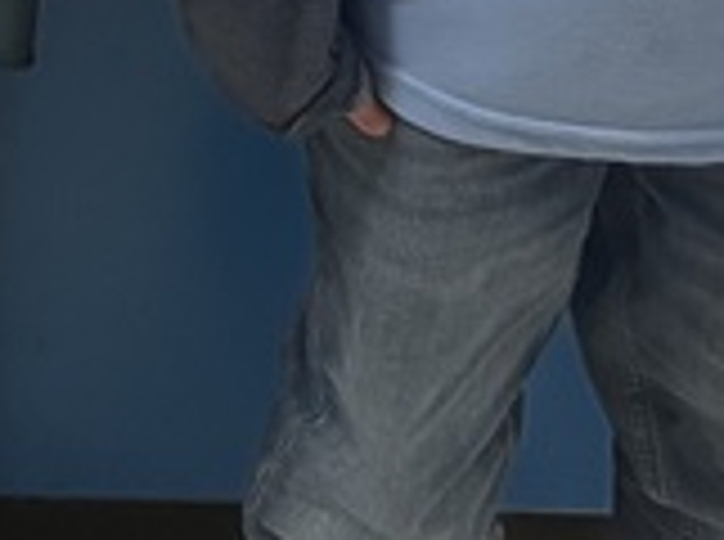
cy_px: -1148
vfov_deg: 8.1
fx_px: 3193
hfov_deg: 12.7
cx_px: -94
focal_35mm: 153
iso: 640
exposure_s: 1/60
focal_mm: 6.76
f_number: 1.78
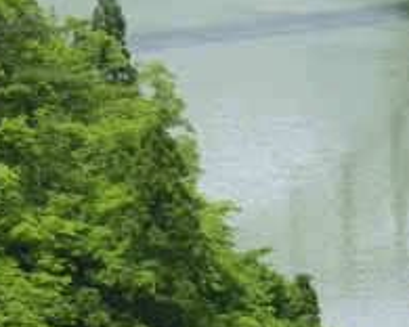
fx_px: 7420
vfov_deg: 2.5
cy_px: -119
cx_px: 206
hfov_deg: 3.2
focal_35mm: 613
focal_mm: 34
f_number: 5.9
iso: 80
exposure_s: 1/250
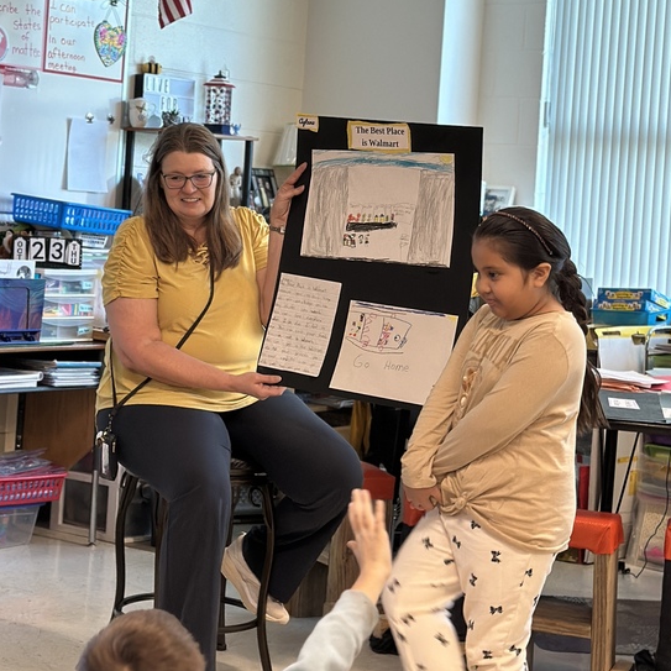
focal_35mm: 80
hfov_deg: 21.6
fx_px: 1754
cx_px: 282
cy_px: 183
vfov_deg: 21.5
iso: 320
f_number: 1.78
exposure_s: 1/40
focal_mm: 6.86
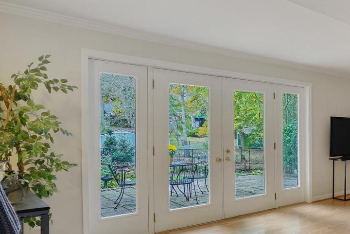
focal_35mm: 32
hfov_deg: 48.5
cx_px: 348
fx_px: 311
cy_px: 131
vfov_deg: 41.1
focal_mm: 16
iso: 1250
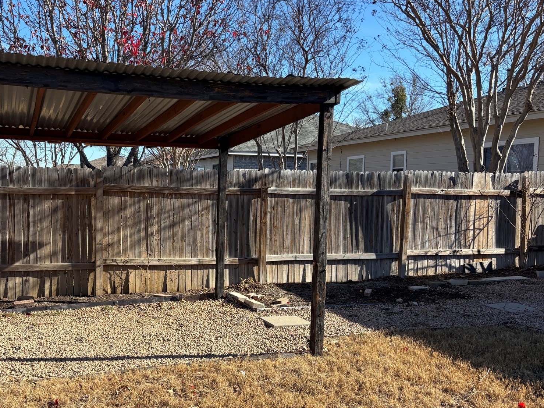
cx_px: 192
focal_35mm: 36
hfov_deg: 50.6
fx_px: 566
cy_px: 234
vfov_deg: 39.6
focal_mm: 5.96
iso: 50
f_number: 1.6
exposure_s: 1/1912
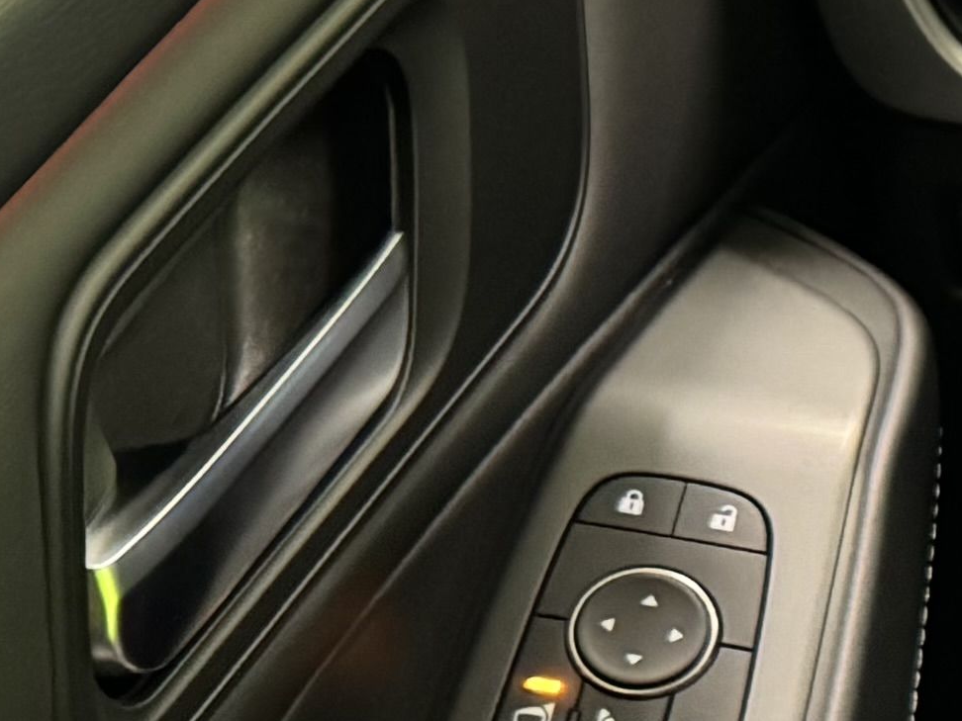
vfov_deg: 10.4
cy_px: 690
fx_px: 3918
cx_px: 2183
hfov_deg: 11.8
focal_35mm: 141
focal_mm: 6.76
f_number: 1.78
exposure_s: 1/40
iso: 800
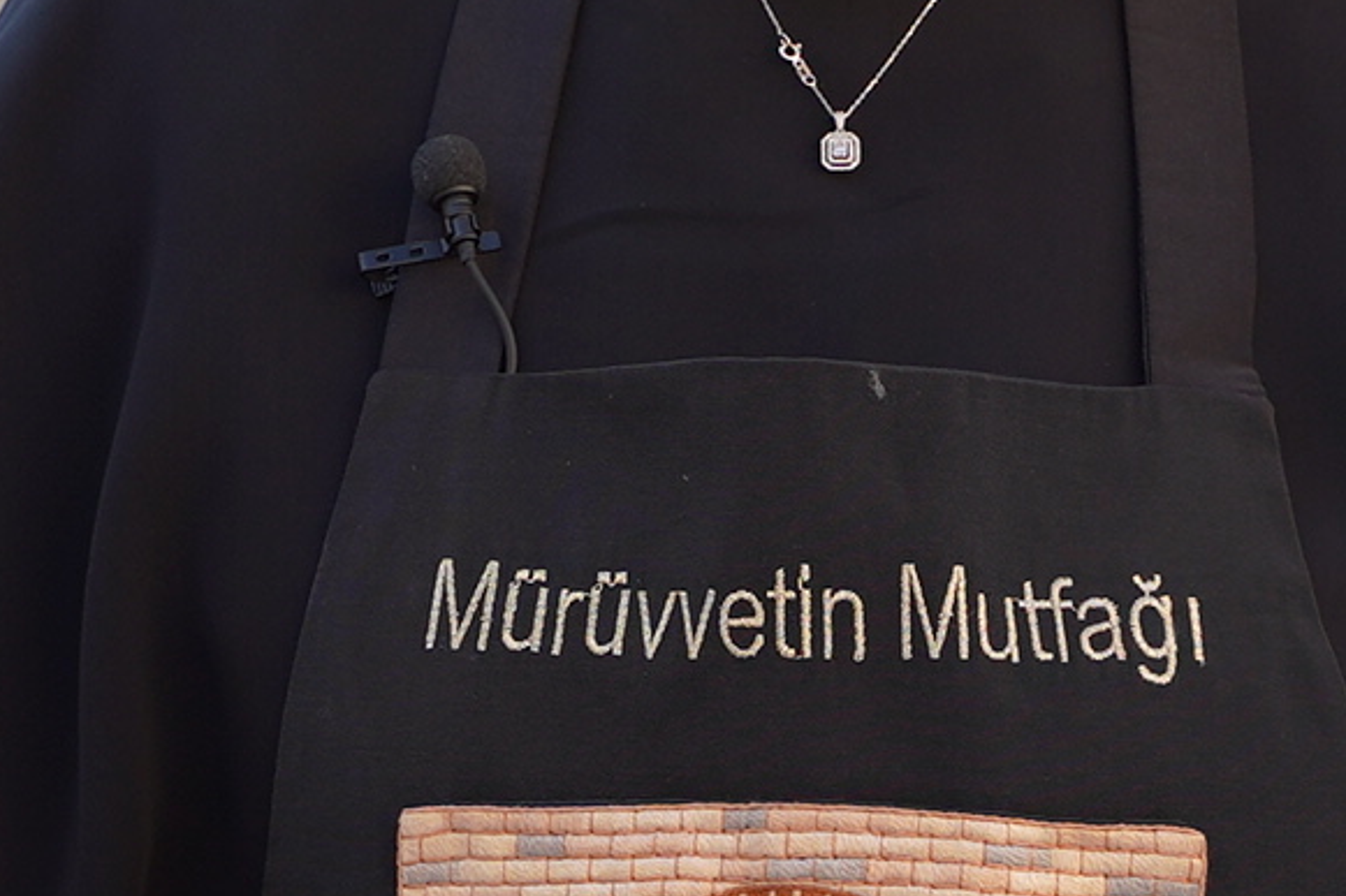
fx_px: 14502
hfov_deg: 5.3
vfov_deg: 3.5
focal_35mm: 388
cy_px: 250
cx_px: 1096
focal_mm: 75
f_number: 4
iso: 100
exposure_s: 1/160
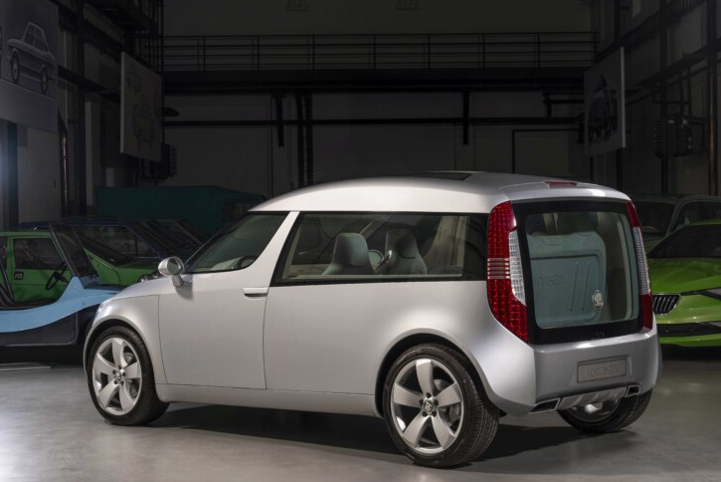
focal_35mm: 72
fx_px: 1442
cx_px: 373
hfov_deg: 28.1
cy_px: 248
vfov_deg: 18.9
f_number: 10
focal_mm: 68
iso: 100
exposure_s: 1.3
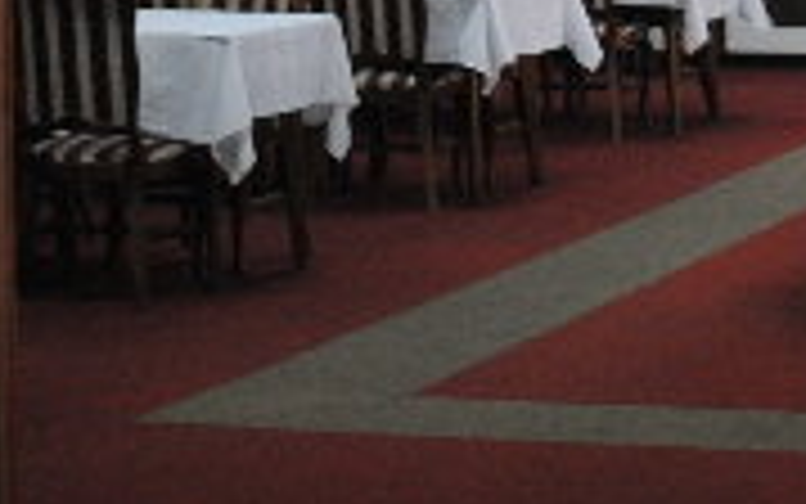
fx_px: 3911
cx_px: 567
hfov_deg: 11.7
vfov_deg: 7.2
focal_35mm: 178
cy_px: -360
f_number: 4.2
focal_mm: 26
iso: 400
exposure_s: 1/10
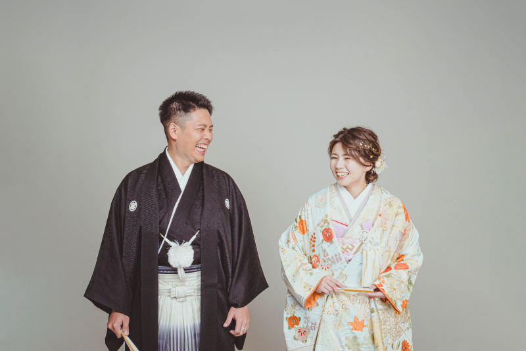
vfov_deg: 37.8
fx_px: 511
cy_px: 176
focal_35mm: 35
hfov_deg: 54.4
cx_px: 263
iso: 640
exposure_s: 1/125
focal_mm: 35
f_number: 14
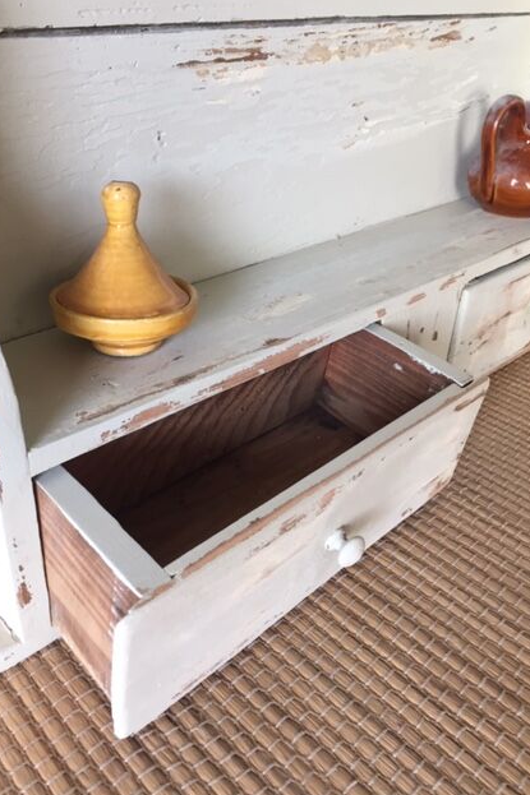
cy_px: 396
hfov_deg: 42.2
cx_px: 232
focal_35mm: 31
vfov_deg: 60.3
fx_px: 685
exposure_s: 1/33
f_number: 2.2
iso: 32
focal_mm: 4.15
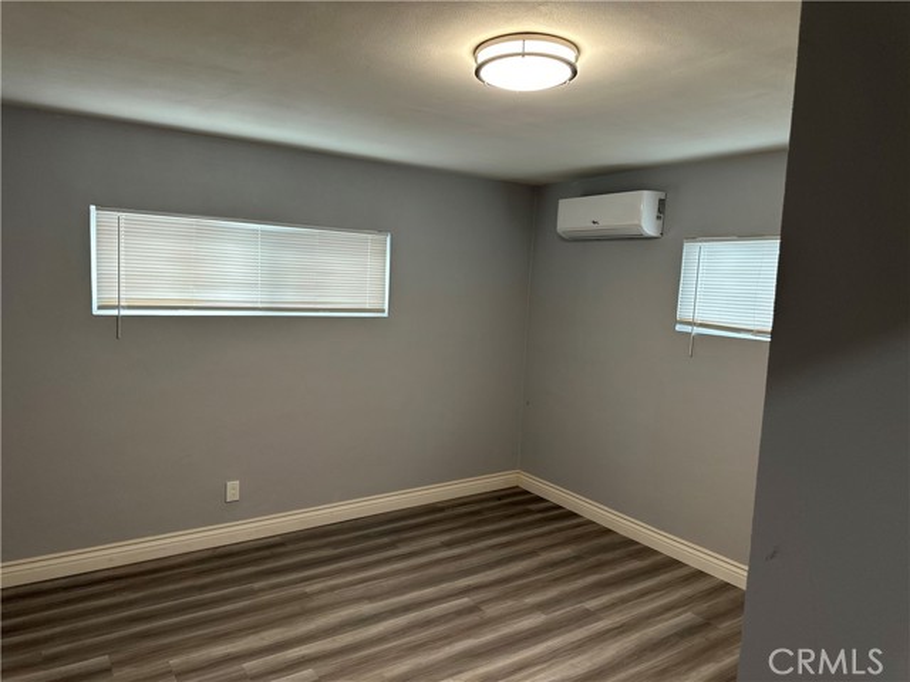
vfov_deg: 56.8
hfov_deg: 71.6
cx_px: 455
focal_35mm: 24
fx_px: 631
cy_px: 341
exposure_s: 1/60
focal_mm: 6.86
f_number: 1.78
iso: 125
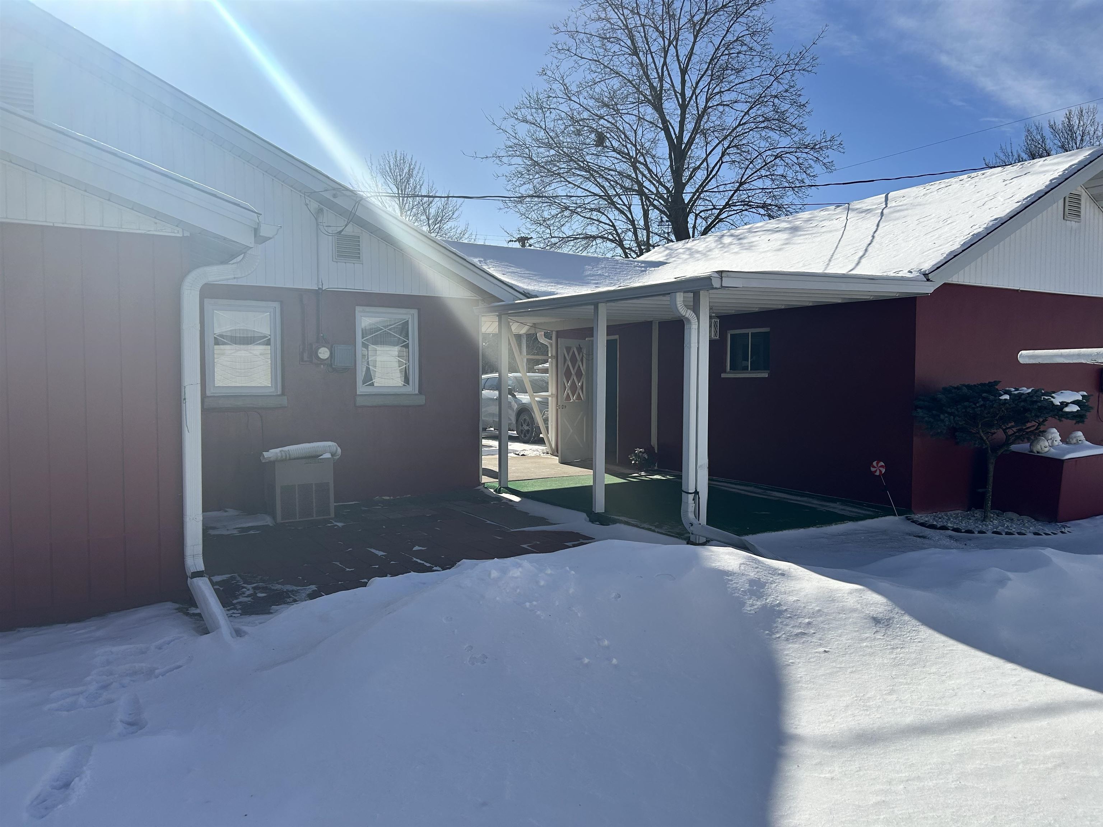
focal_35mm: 26
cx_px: 552
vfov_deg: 53.1
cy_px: 414
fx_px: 828
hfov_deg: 67.3
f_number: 1.5
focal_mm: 5.7
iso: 50
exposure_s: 1/8000
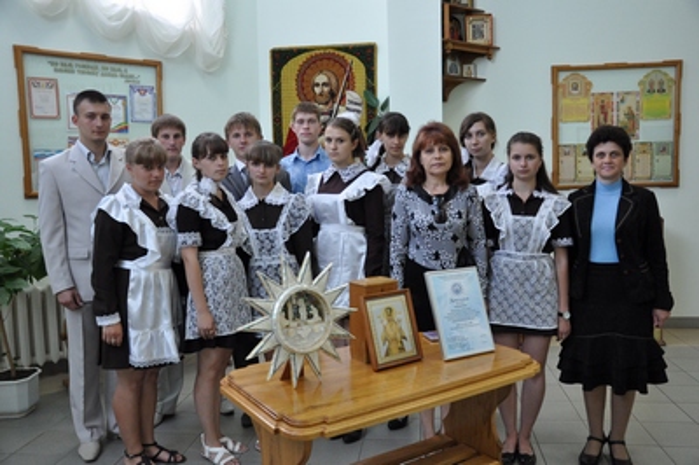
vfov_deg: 41.6
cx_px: 350
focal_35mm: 32
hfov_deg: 59.5
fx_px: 611
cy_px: 232
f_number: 4.8
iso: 1250
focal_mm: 21
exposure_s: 1/90
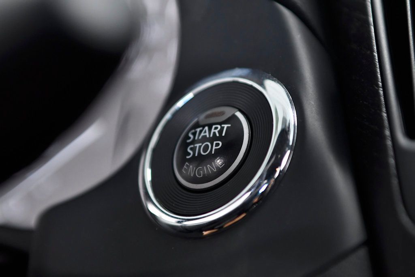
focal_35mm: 105
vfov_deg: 13.0
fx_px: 1211
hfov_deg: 19.5
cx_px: 208
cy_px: 138
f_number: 3.5
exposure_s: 1/250
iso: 1250
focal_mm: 70
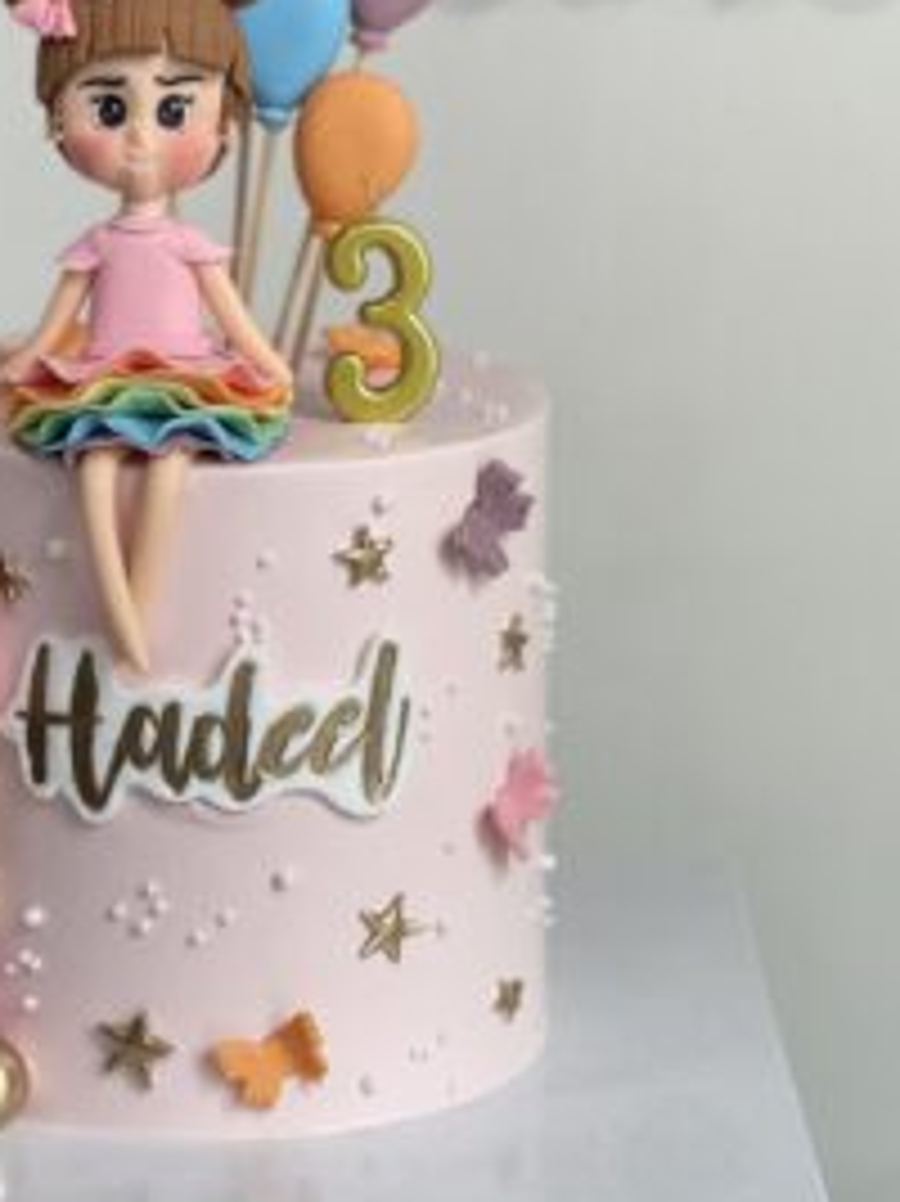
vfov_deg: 15.4
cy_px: 434
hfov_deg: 11.5
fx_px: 4441
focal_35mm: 128
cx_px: 220
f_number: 2.2
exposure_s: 1/100
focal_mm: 7.5
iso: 50
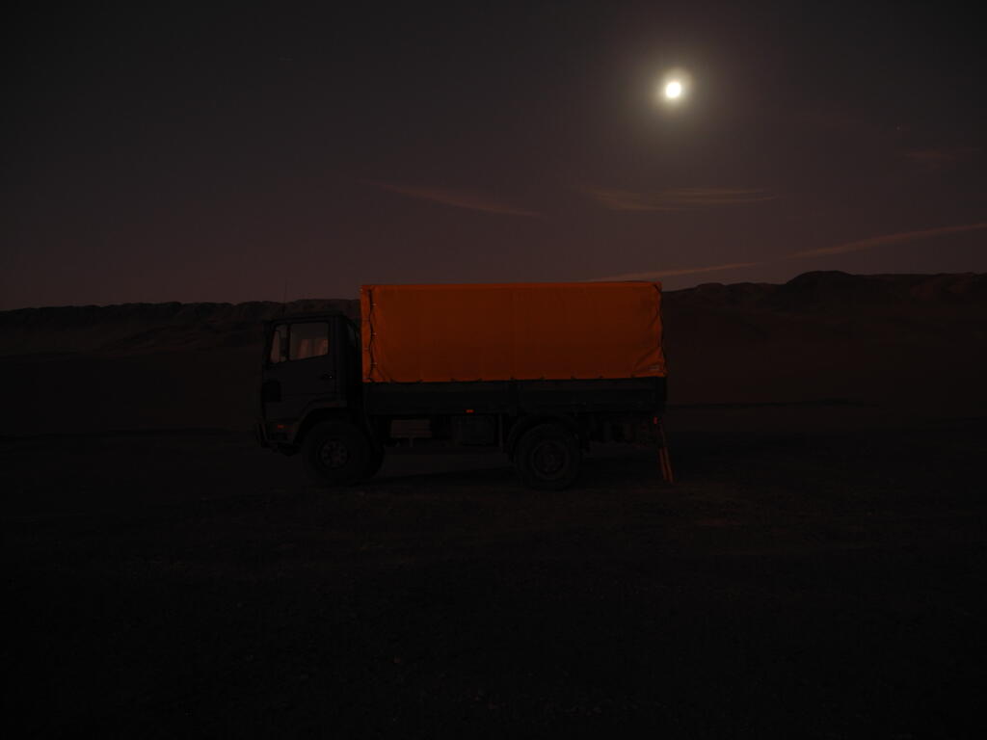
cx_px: 494
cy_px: 370
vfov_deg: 49.7
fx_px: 798
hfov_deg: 63.4
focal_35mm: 28
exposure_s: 2
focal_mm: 6
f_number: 2.8
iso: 100
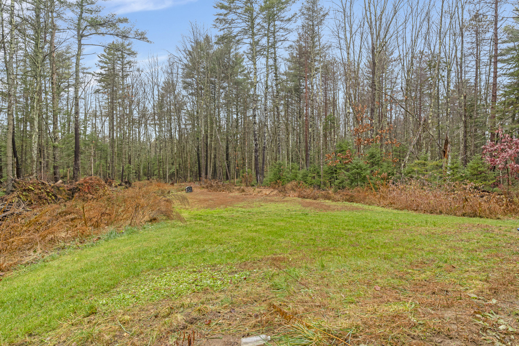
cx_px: 260
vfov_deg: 61.9
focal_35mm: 20
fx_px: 288
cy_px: 173
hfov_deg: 84.0
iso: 800
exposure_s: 1/90
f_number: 8
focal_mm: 20
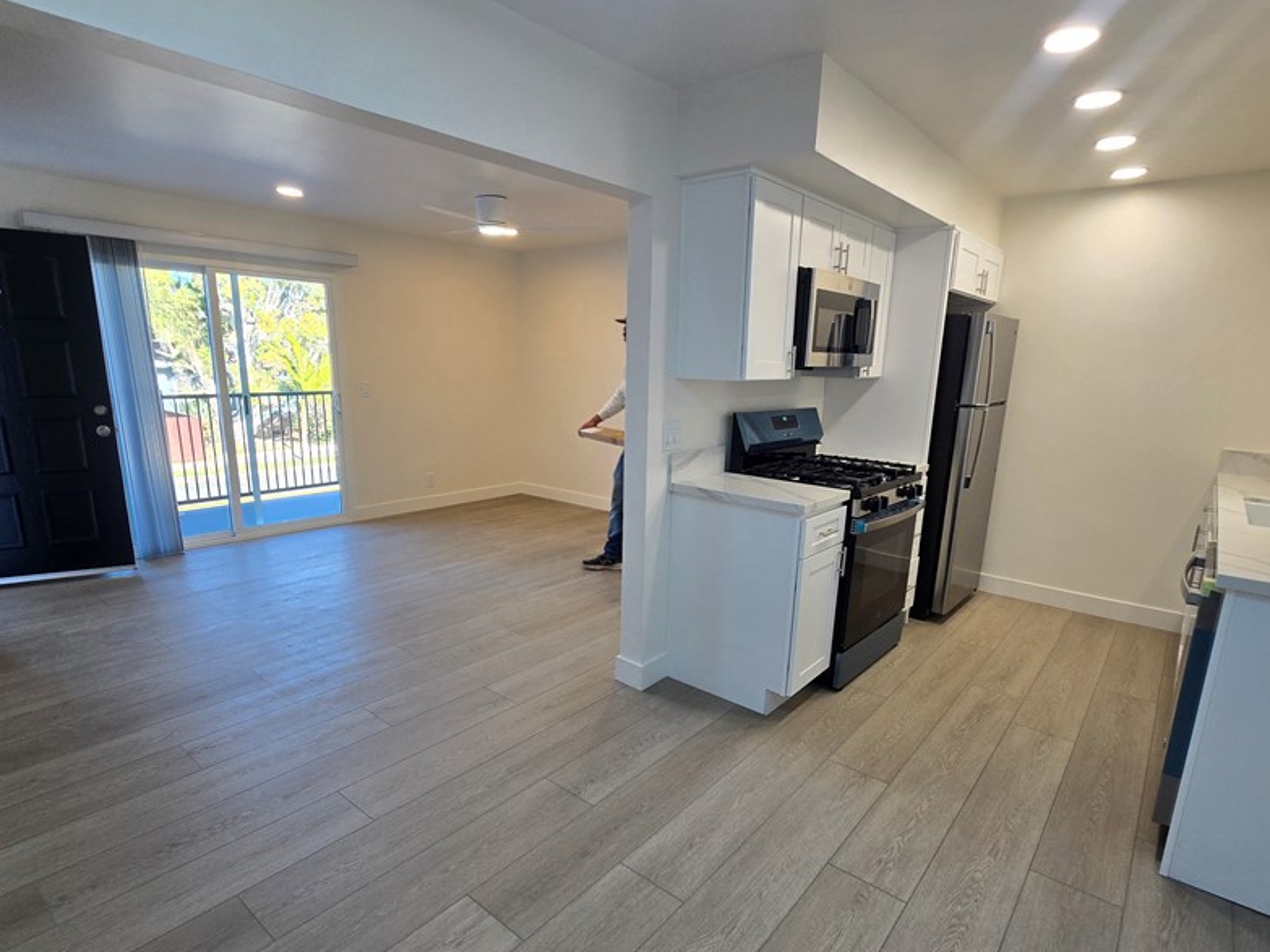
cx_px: 631
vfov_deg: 74.4
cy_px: 537
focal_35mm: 17
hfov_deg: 91.0
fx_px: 624
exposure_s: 1/79.5
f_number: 2.2
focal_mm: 2.2
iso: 50
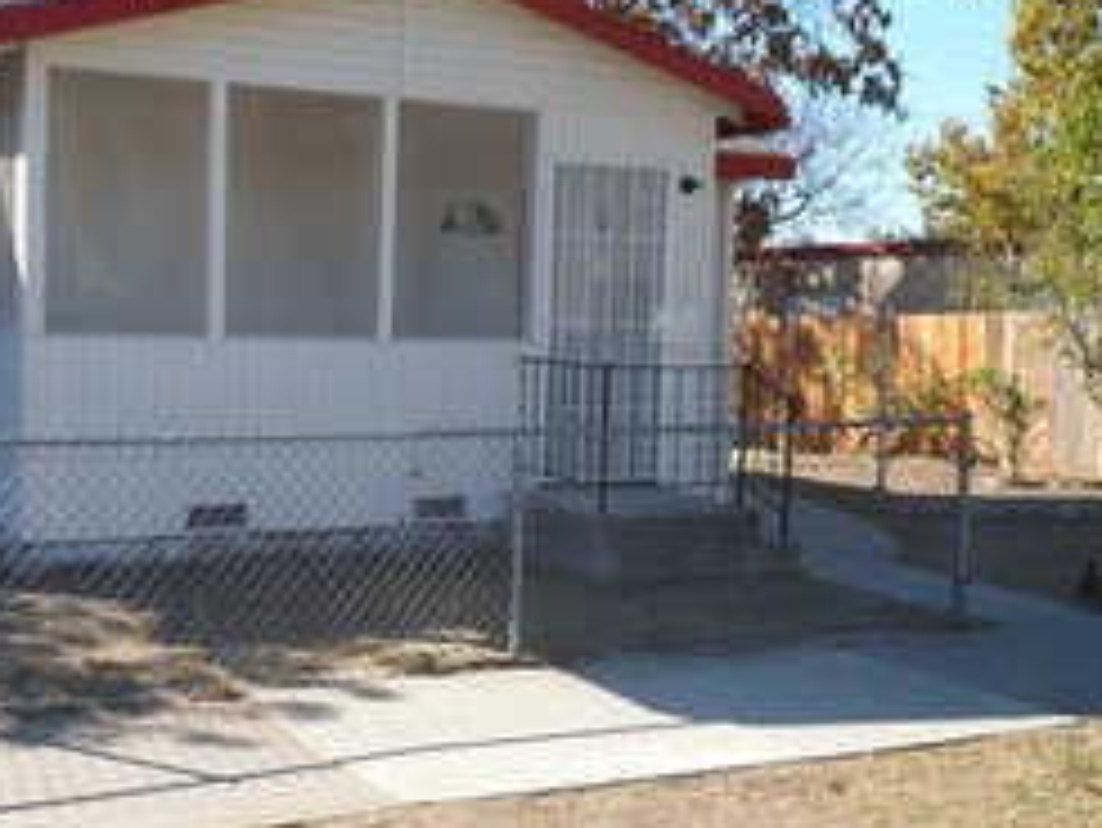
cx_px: 391
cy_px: 414
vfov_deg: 30.3
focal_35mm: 48
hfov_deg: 39.3
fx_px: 1529
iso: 80
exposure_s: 1/500
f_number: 3.7
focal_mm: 5.7
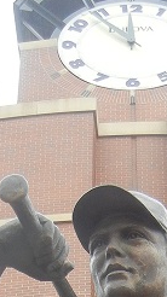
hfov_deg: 9.0
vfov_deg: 14.1
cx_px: 175
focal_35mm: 133
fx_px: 1049
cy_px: 559
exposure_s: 1/168
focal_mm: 5.4
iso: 160
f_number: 3.5
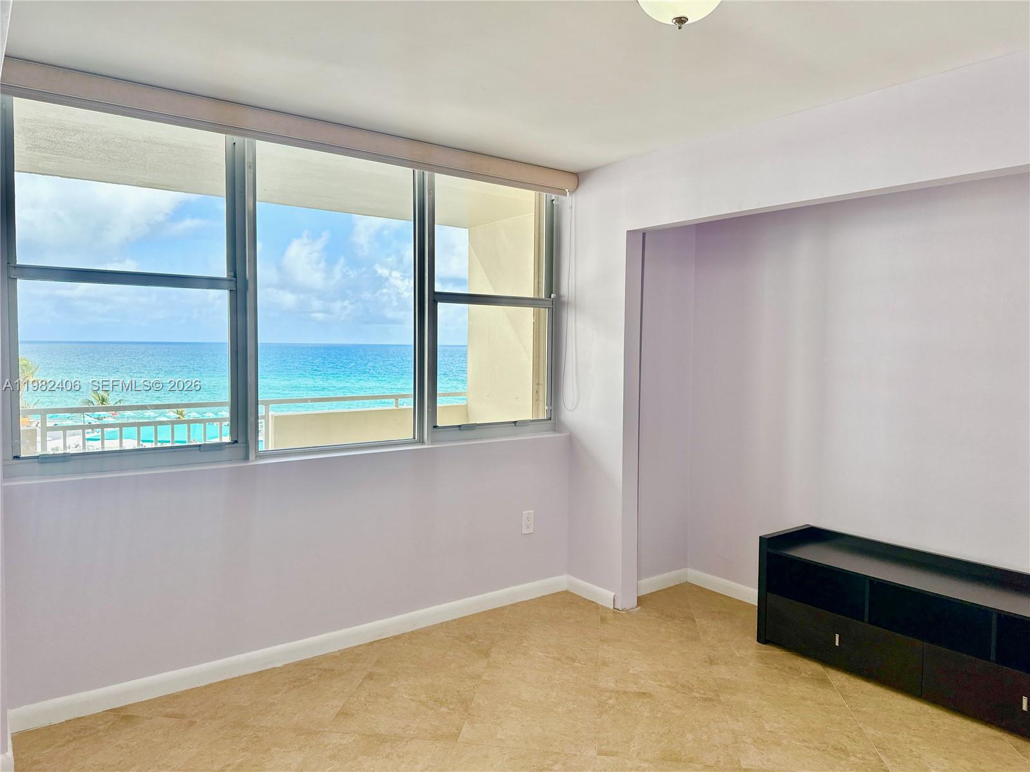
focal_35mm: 24
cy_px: 386
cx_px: 515
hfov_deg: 71.6
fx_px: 714
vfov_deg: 56.8
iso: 80
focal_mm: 6.86
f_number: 1.78
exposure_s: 1/1304
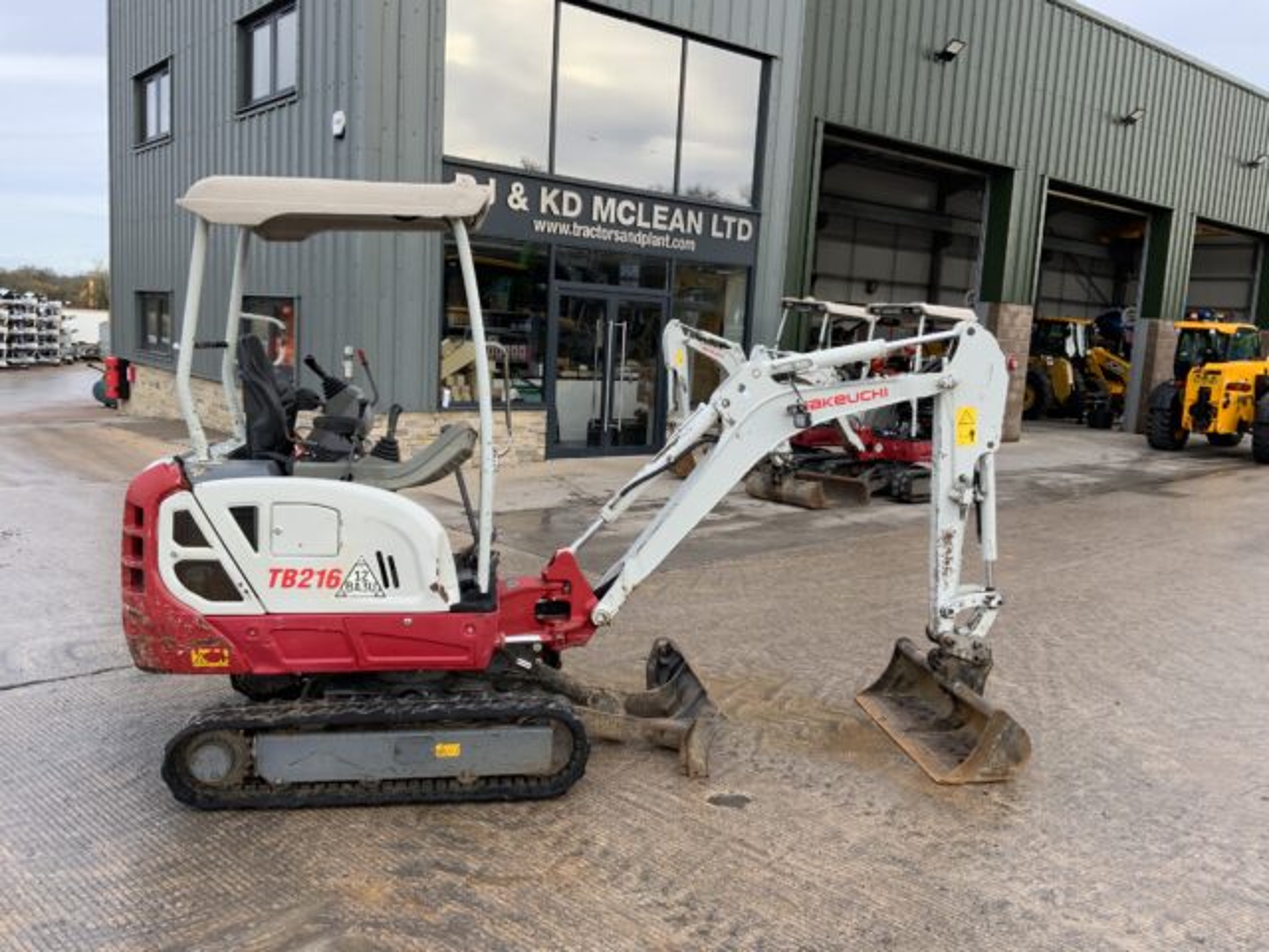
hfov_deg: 61.7
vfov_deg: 48.2
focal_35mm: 29
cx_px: 634
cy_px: 476
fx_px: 1063
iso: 16
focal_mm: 3
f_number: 1.8
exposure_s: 1/171
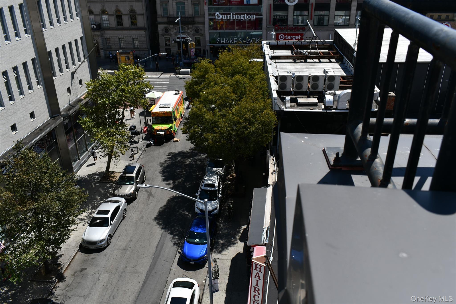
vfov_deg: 43.6
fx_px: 380
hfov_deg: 61.9
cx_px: 228
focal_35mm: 30
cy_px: 152
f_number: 9
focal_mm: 20
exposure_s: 1/320
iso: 100
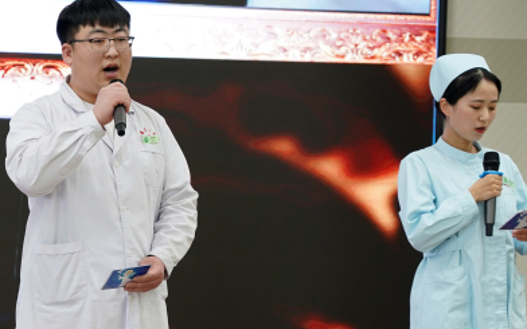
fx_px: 2099
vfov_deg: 8.9
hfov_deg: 14.2
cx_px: 39
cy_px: 328
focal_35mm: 146
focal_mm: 62.5
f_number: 4.5
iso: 1000
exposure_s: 1/125
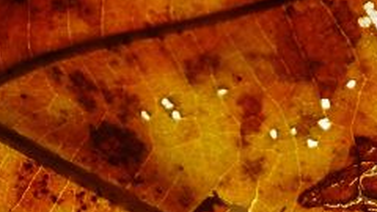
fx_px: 11516
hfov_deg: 1.9
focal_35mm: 1152
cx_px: 322
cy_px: 444
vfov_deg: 1.1
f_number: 5.6
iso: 800
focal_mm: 200
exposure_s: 1/4000
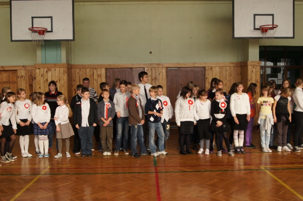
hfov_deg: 49.6
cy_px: 100
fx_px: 328
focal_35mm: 39
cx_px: 152
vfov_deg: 34.2
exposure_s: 1/160
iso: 200
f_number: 9
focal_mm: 26
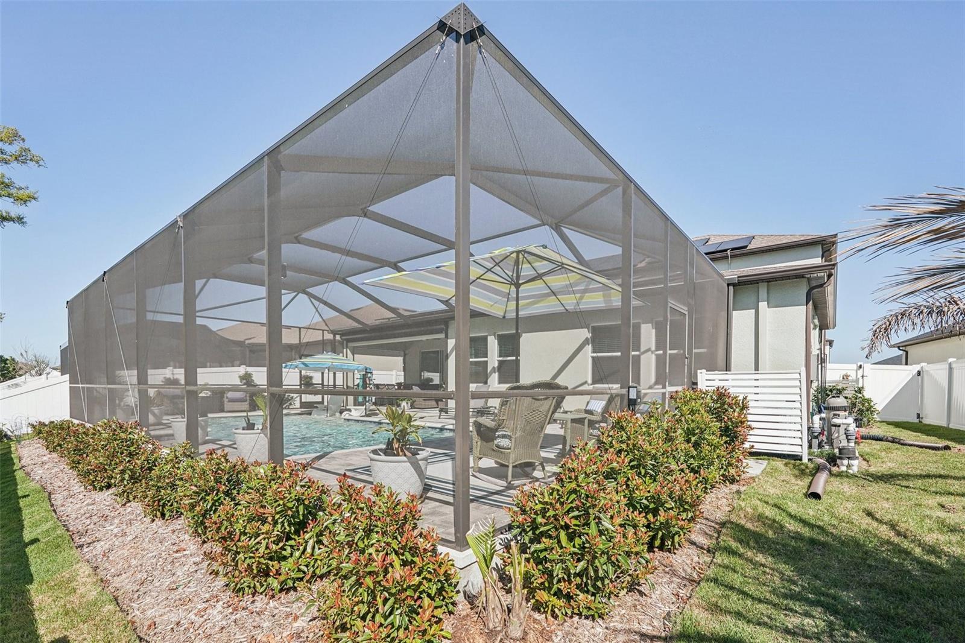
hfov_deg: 96.7
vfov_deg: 73.7
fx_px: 429
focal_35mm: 16
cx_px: 482
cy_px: 322
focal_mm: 16
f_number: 8
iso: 400
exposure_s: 1/800
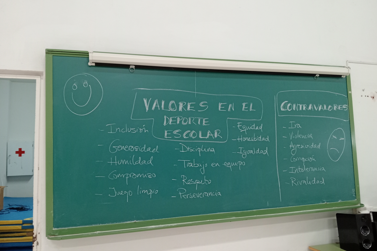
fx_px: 314
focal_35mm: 30
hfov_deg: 61.9
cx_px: 185
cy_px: 127
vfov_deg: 43.6
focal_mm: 3.98
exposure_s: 1/25
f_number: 1.8
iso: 773
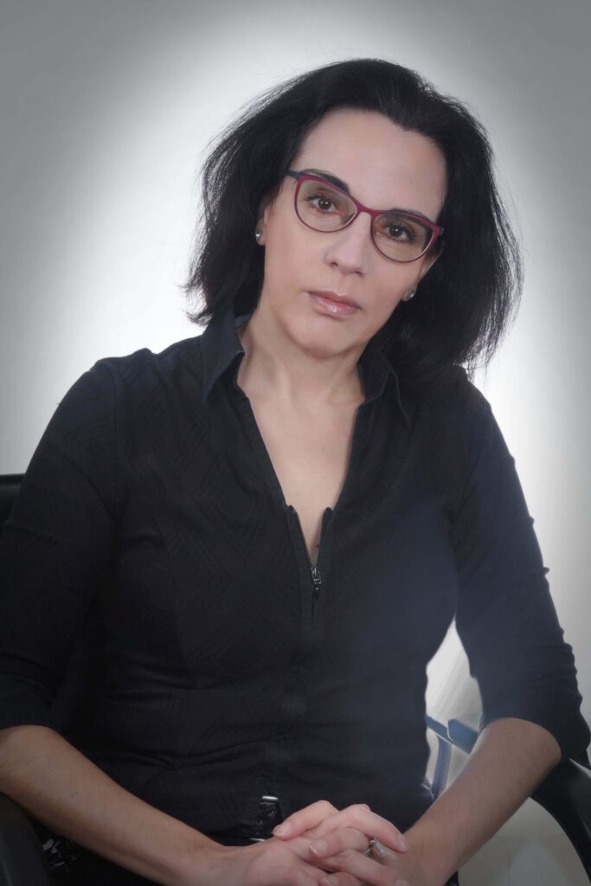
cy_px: 443
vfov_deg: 39.6
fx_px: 1231
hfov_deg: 27.0
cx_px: 296
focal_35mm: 50
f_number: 10
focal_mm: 50
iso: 200
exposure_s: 1/250
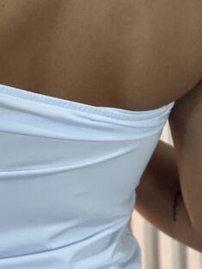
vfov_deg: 8.6
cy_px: 15
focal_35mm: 228
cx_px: -8
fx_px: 1775
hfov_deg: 6.5
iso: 80
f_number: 2.8
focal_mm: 9
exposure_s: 1/120
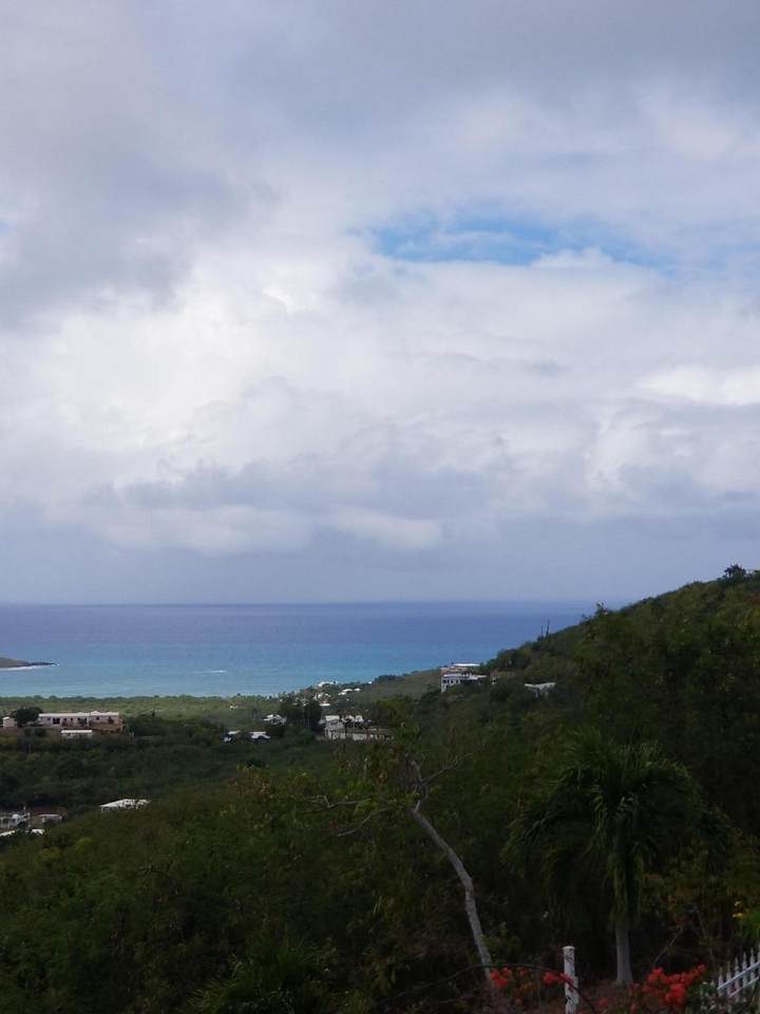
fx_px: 1522
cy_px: 507
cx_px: 380
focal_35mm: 52
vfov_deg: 36.8
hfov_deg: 28.0
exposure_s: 1/1698
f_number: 2.4
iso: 25
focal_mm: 6
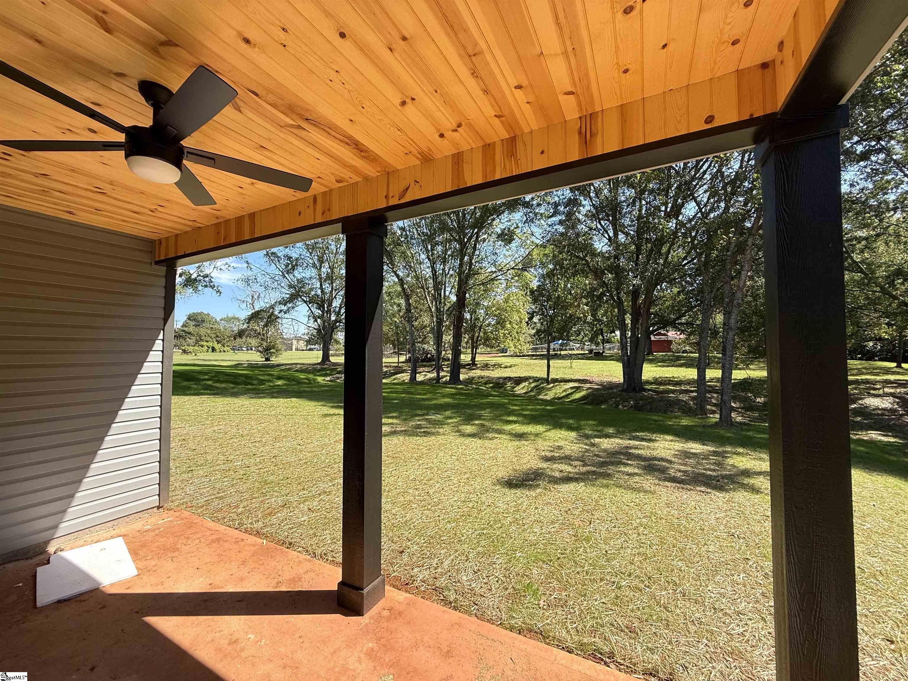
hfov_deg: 102.1
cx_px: 454
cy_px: 340
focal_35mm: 14
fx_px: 367
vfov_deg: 85.7
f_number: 2.2
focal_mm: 2.22
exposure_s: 1/742
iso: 50
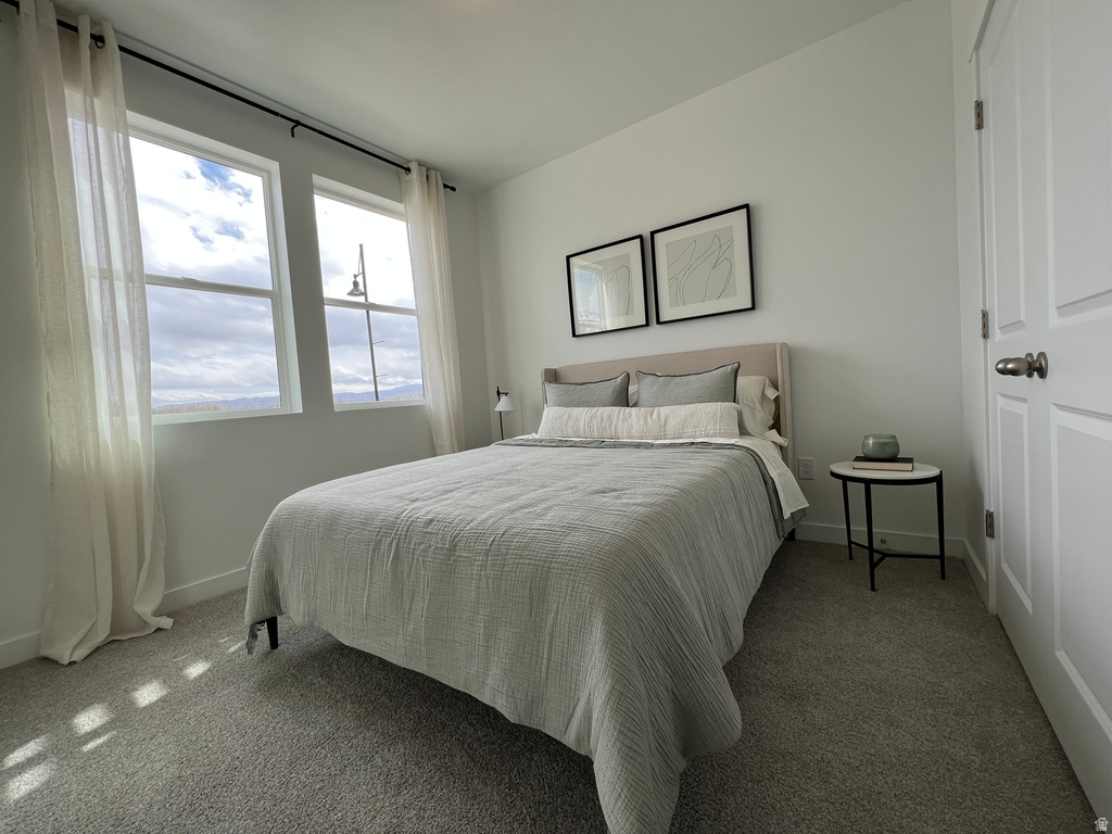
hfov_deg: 106.2
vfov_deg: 89.9
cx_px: 556
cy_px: 417
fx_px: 418
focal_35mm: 13
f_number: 1.8
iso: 32
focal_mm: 1.57
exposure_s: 1/339
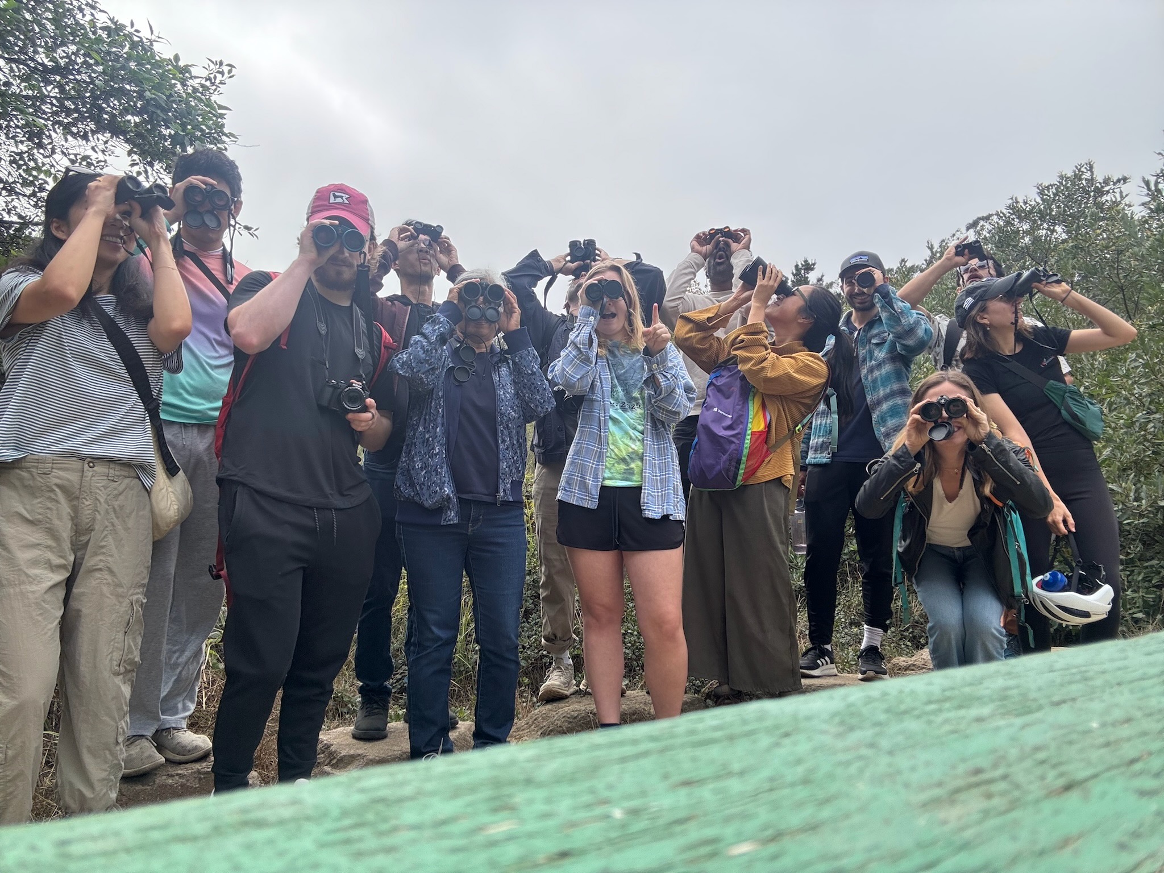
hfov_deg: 73.9
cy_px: 436
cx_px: 582
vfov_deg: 58.9
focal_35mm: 23
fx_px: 773
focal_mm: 2.69
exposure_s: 1/569
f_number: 1.9
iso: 25
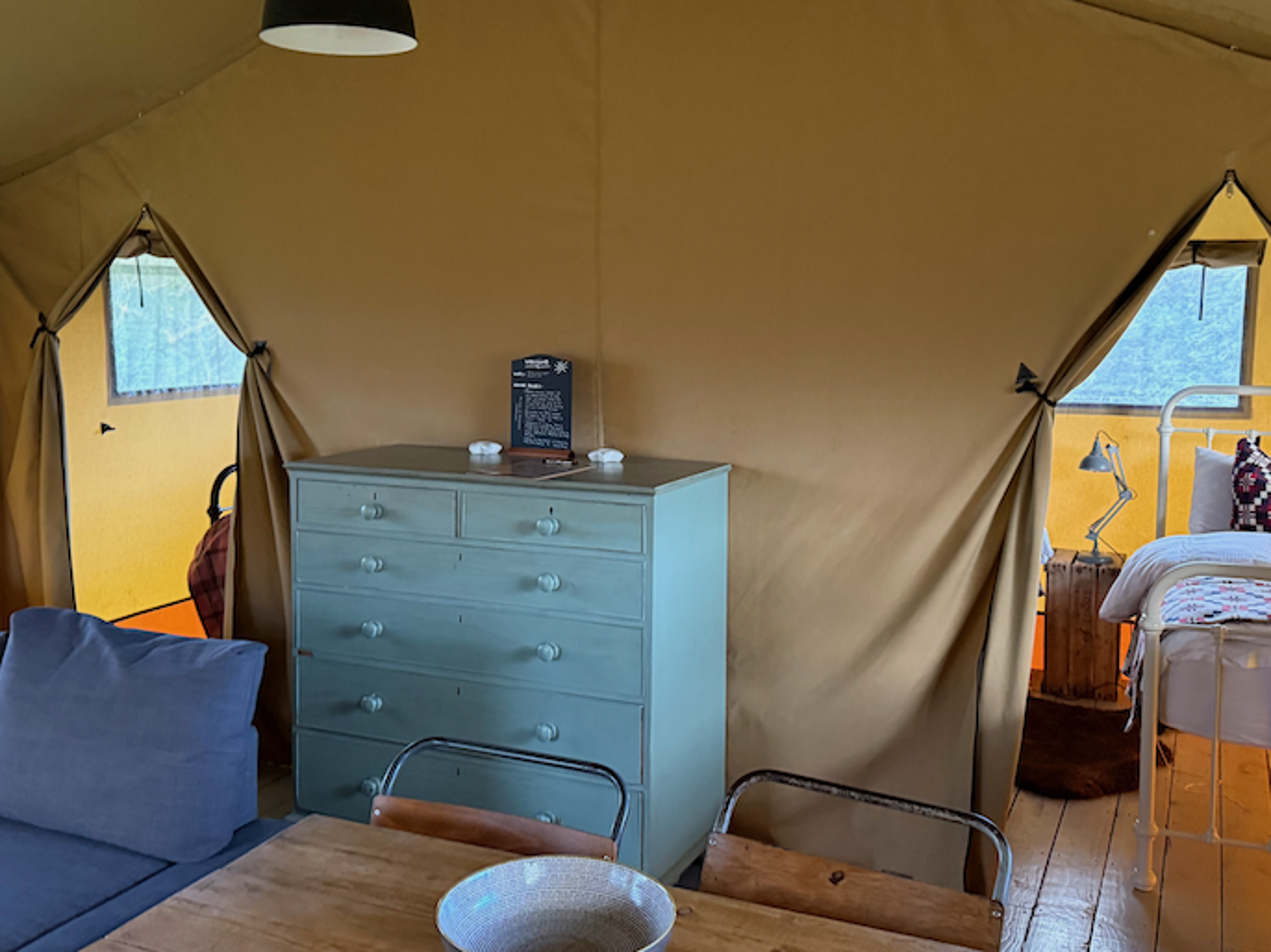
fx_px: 1285
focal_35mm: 35
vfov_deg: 40.6
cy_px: 428
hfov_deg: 52.6
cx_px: 604
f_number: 1.78
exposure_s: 1/60
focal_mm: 6.76
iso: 800
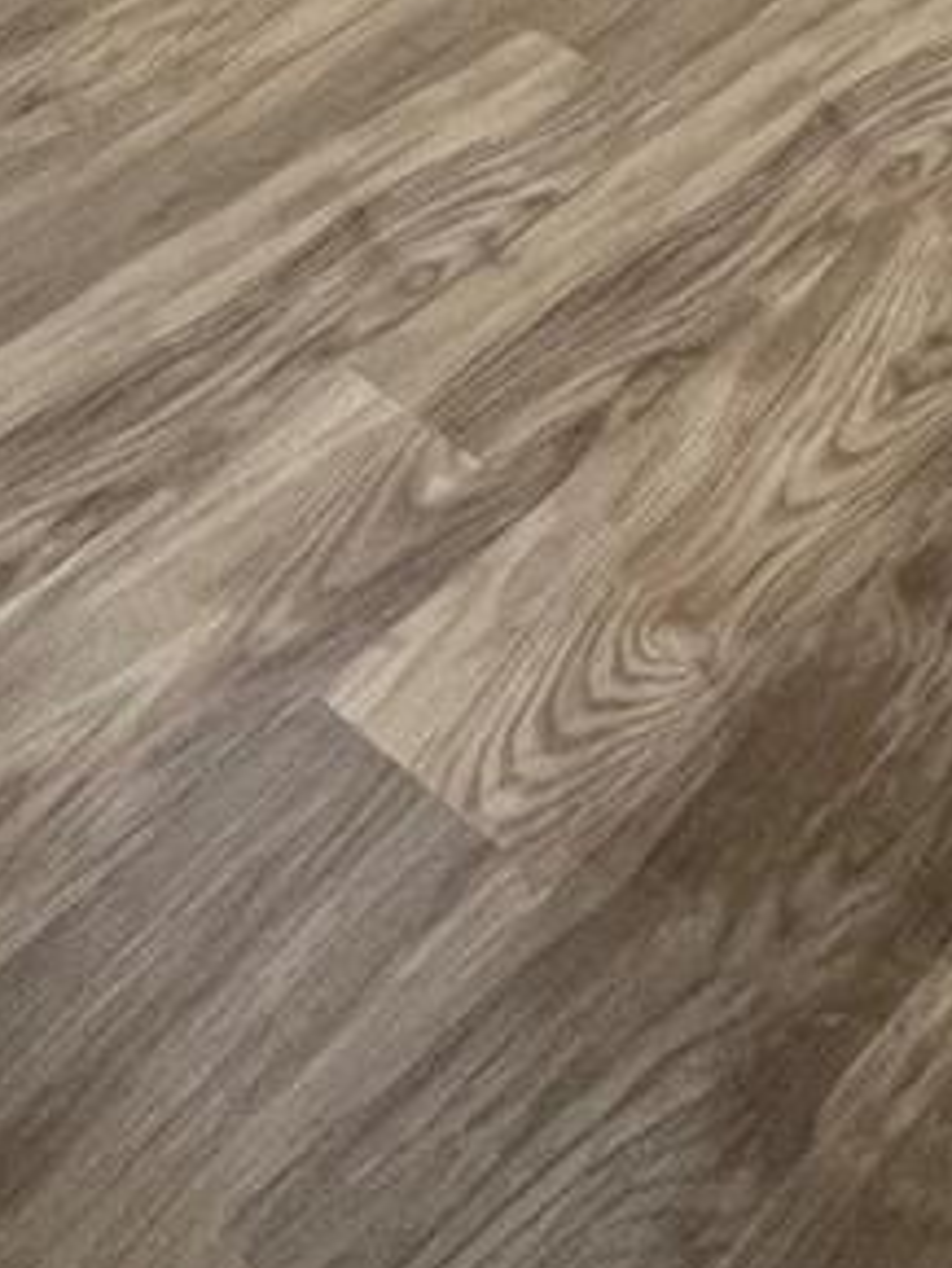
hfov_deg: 21.1
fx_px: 2528
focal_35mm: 69
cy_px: -987
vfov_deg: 20.4
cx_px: 189
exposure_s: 1/60
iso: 160
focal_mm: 1.57
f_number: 1.8
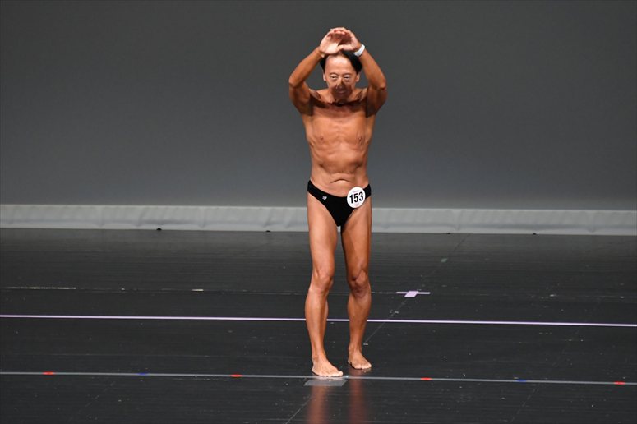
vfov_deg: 3.7
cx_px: 318
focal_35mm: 375
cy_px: 212
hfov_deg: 5.5
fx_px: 6632
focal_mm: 250
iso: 4000
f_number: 5.6
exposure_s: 1/400
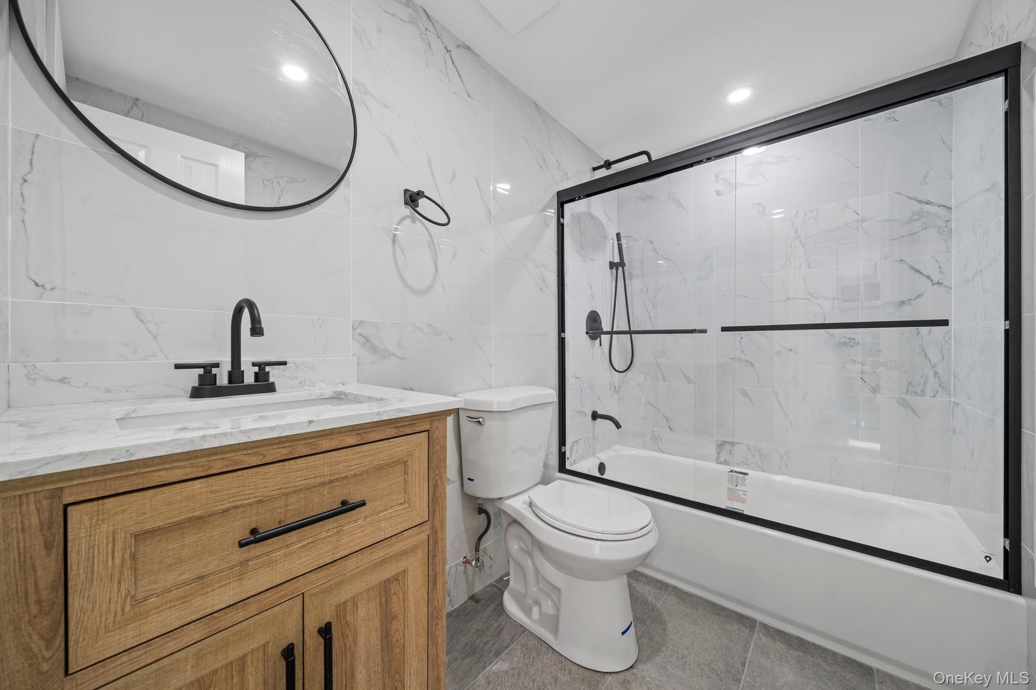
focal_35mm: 12
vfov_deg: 90.0
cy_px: 345
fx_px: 345
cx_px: 518
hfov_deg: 112.6
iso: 100
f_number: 9
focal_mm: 12
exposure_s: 1.6
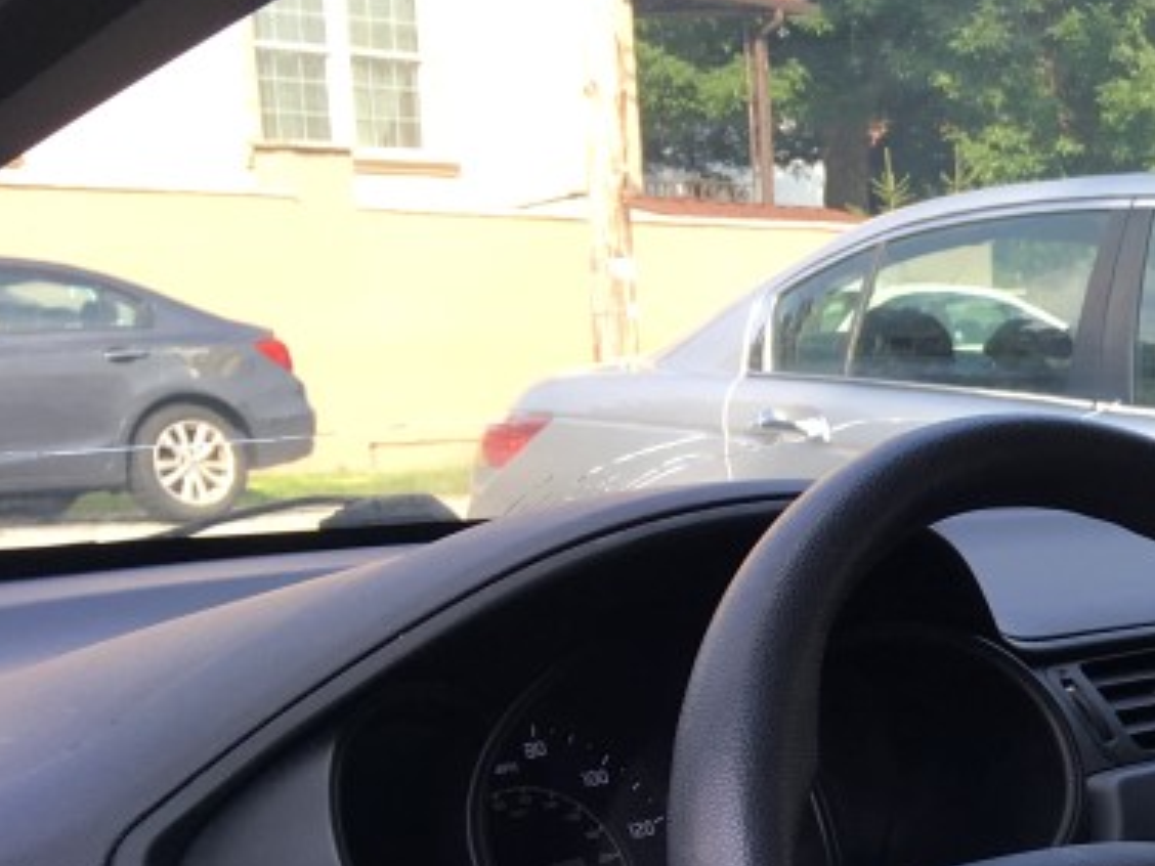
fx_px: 2636
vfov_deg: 18.3
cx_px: 1560
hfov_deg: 21.9
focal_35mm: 79
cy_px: 786
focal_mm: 4.15
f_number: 2.2
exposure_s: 1/180
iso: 25
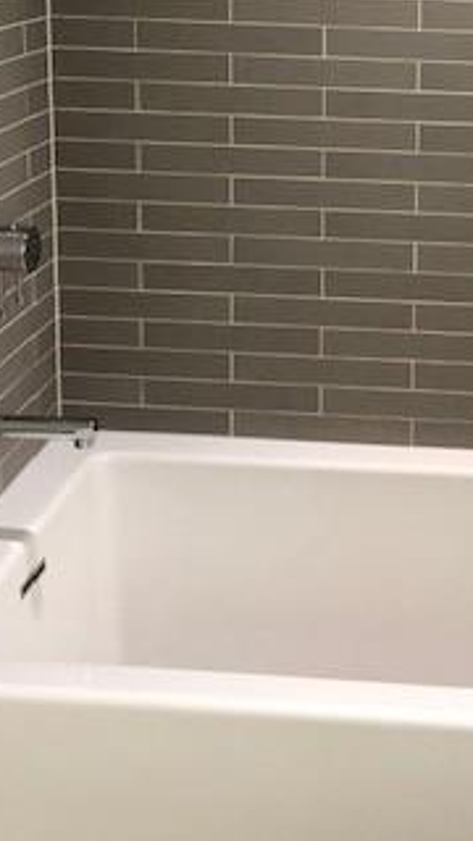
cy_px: 116
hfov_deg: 19.2
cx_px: 465
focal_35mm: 61
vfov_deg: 32.9
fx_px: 1360
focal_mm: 3.99
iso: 40
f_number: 1.8
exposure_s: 1/30
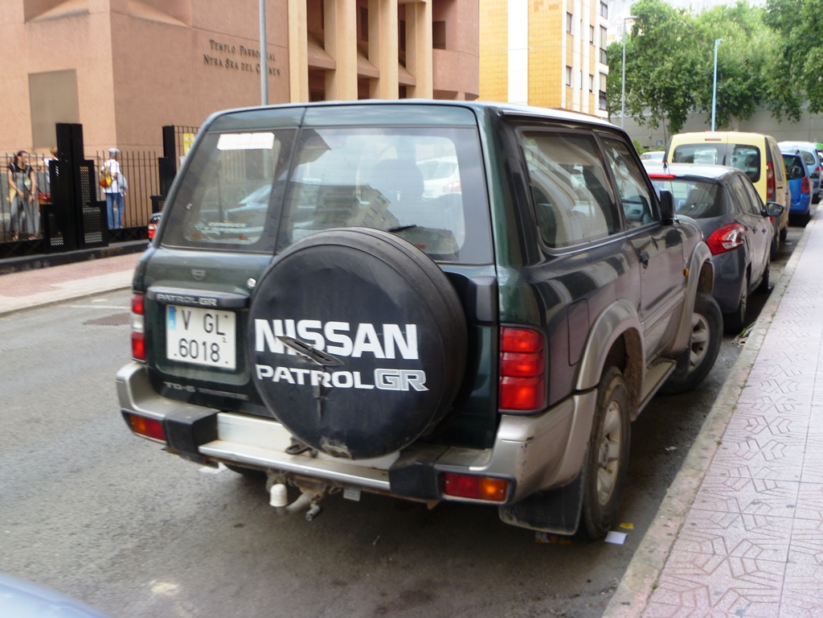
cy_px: 309
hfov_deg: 54.0
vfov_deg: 41.8
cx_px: 412
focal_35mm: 34
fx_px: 808
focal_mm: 6.1
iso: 80
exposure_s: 1/50
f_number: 3.6
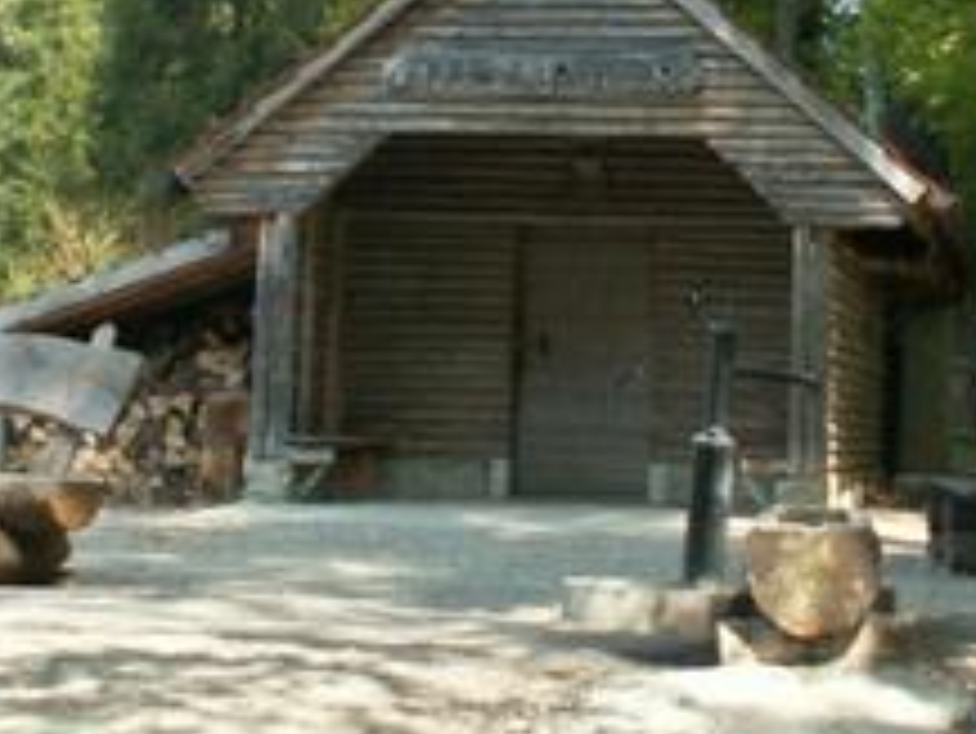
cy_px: 171
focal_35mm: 103
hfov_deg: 19.1
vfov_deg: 14.3
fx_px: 2906
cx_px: 535
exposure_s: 1/100
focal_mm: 5.86
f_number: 4
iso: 50
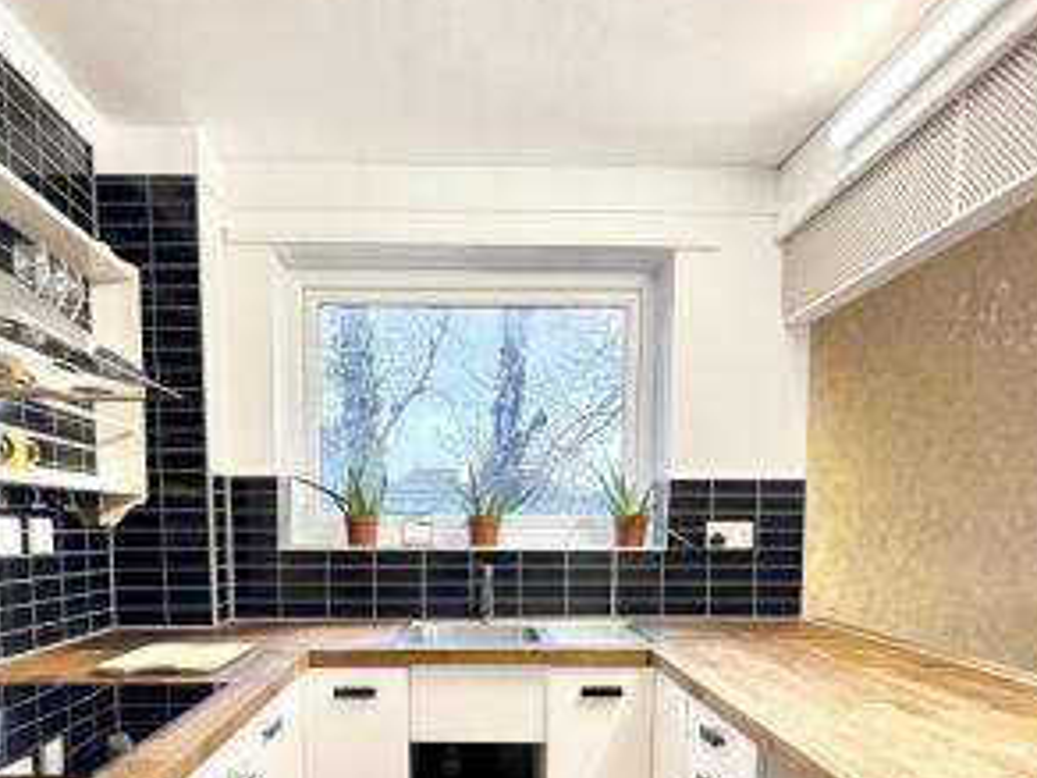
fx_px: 839
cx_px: 478
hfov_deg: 63.4
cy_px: 609
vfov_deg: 47.4
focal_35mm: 28
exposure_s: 1/100
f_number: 2.2
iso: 125
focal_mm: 2.22
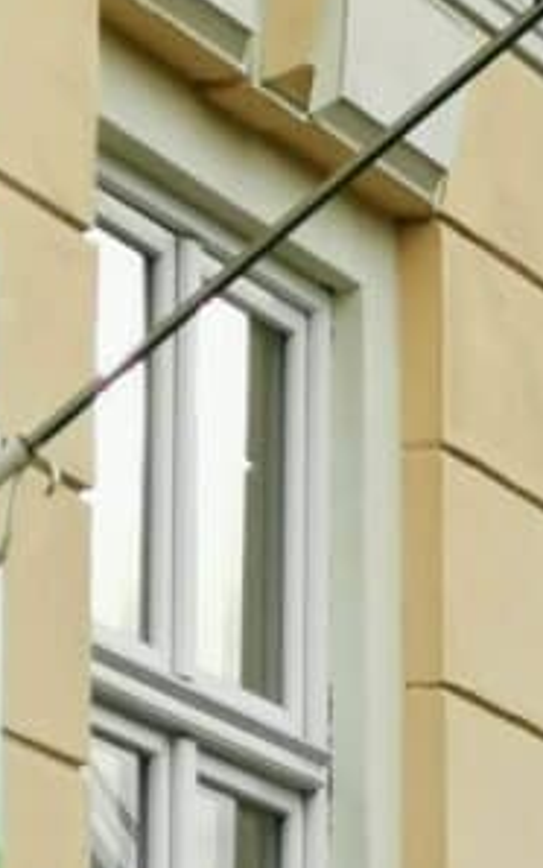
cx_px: 663
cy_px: 485
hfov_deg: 4.4
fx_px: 6998
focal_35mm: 296
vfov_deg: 7.1
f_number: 4
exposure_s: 1/429
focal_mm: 5.56
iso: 50
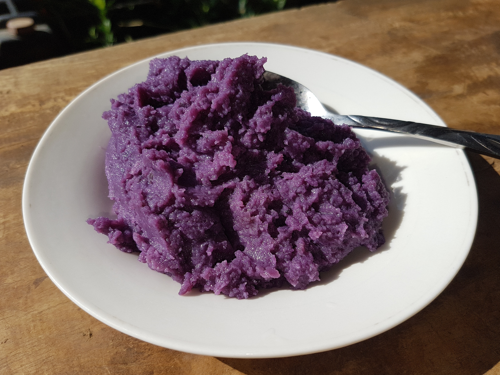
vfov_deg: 51.4
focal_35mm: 27
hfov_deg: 65.3
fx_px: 390
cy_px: 188
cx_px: 256
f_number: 1.7
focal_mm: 4.2
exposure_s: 1/2448
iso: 40
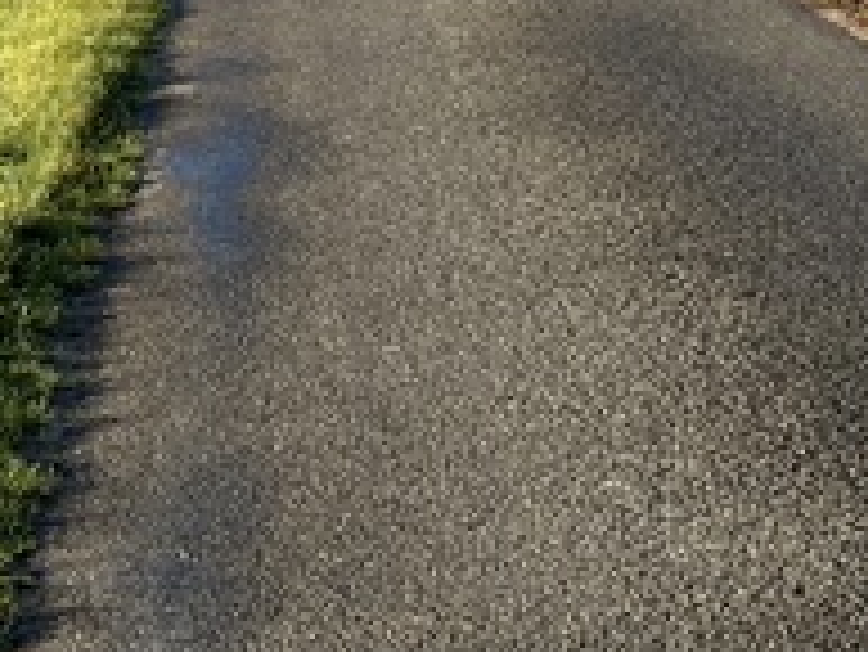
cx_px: -315
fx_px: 3739
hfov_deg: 12.7
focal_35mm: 149
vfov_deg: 9.7
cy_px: -337
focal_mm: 6.86
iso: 64
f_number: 1.78
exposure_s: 1/1517
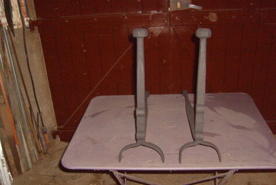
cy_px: 104
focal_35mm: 37
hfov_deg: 51.9
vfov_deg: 35.9
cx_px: 140
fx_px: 284
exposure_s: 1/45
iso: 400
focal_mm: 5.8
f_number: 2.8
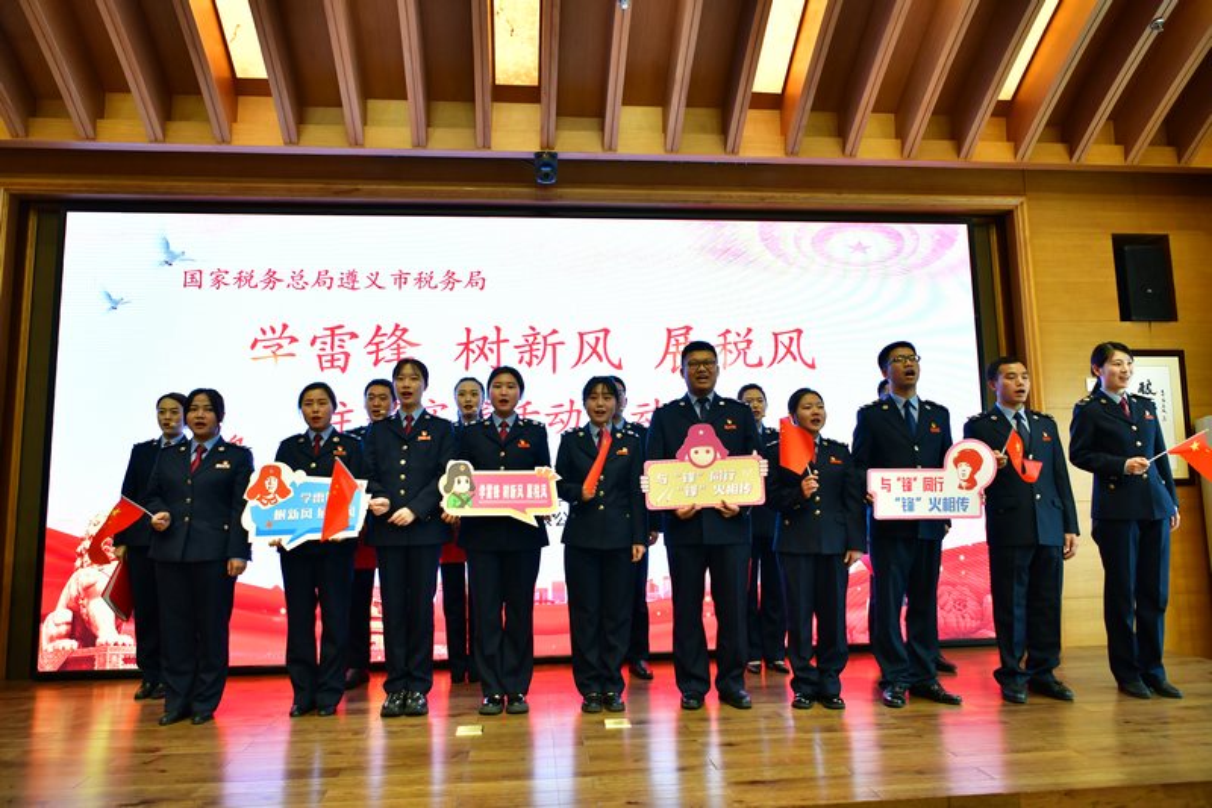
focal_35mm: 24
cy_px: 404
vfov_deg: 53.1
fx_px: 808
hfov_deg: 73.8
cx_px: 606
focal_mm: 24
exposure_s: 1/160
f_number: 2.8
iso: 1000
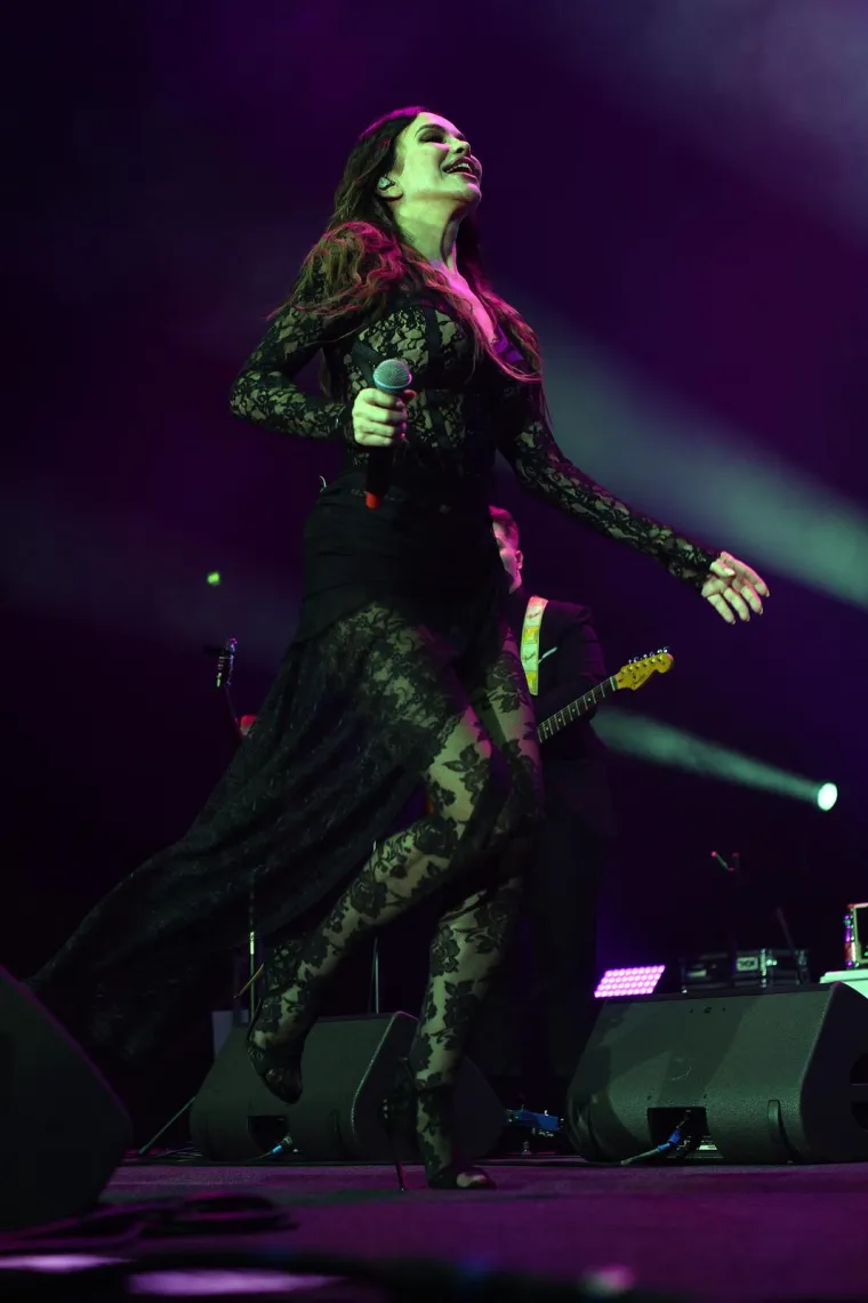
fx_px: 1809
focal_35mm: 50
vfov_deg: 39.6
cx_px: 434
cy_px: 652
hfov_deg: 27.0
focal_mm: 50
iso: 1000
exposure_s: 1/1000
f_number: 4
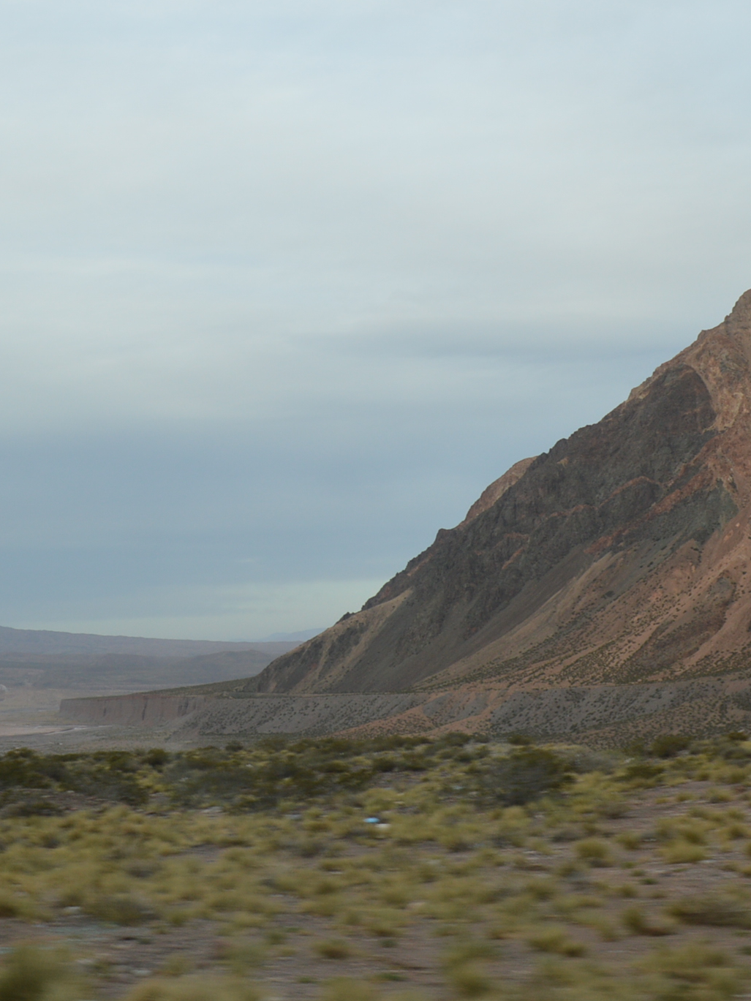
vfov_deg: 33.5
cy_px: 331
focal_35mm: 57
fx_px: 1649
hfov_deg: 25.6
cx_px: 263
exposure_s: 1/125
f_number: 5.6
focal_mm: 18
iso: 160
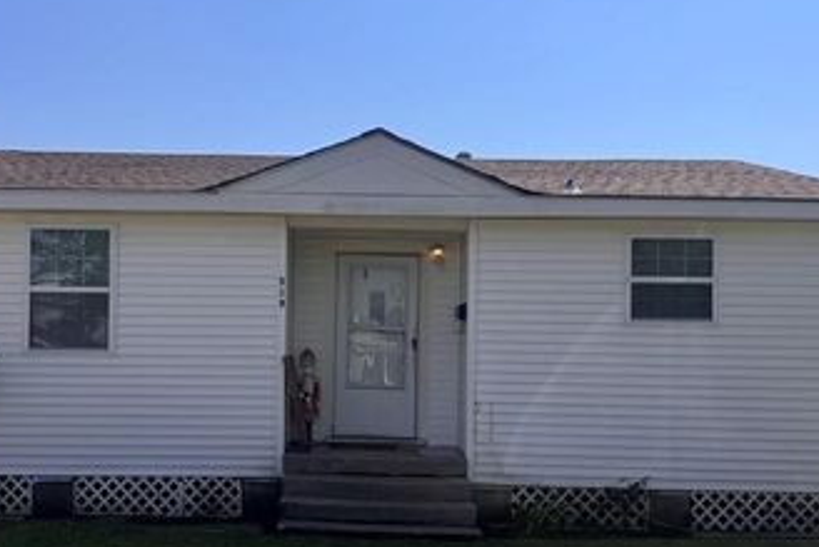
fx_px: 865
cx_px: 350
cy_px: 351
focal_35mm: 38
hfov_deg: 50.5
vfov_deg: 34.8
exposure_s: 1/7092
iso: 80
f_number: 1.78
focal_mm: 6.76
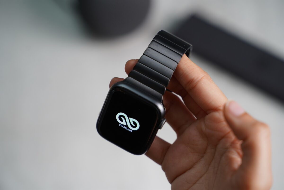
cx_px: 142
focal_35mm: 75
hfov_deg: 27.0
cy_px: 95
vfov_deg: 18.2
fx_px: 592
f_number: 4
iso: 800
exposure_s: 1/80
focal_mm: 75
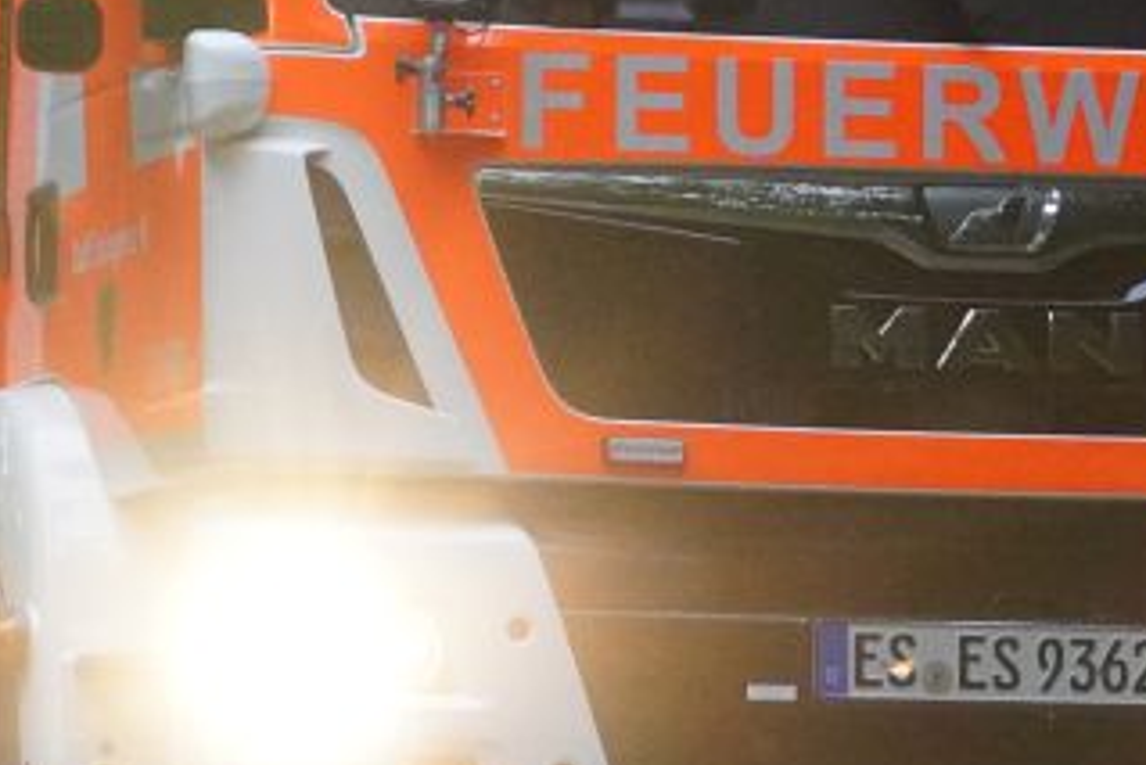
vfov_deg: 5.2
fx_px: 8435
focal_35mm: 265
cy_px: 72
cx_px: 22
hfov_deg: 7.7
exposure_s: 1/160
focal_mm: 47
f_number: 5
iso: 8000
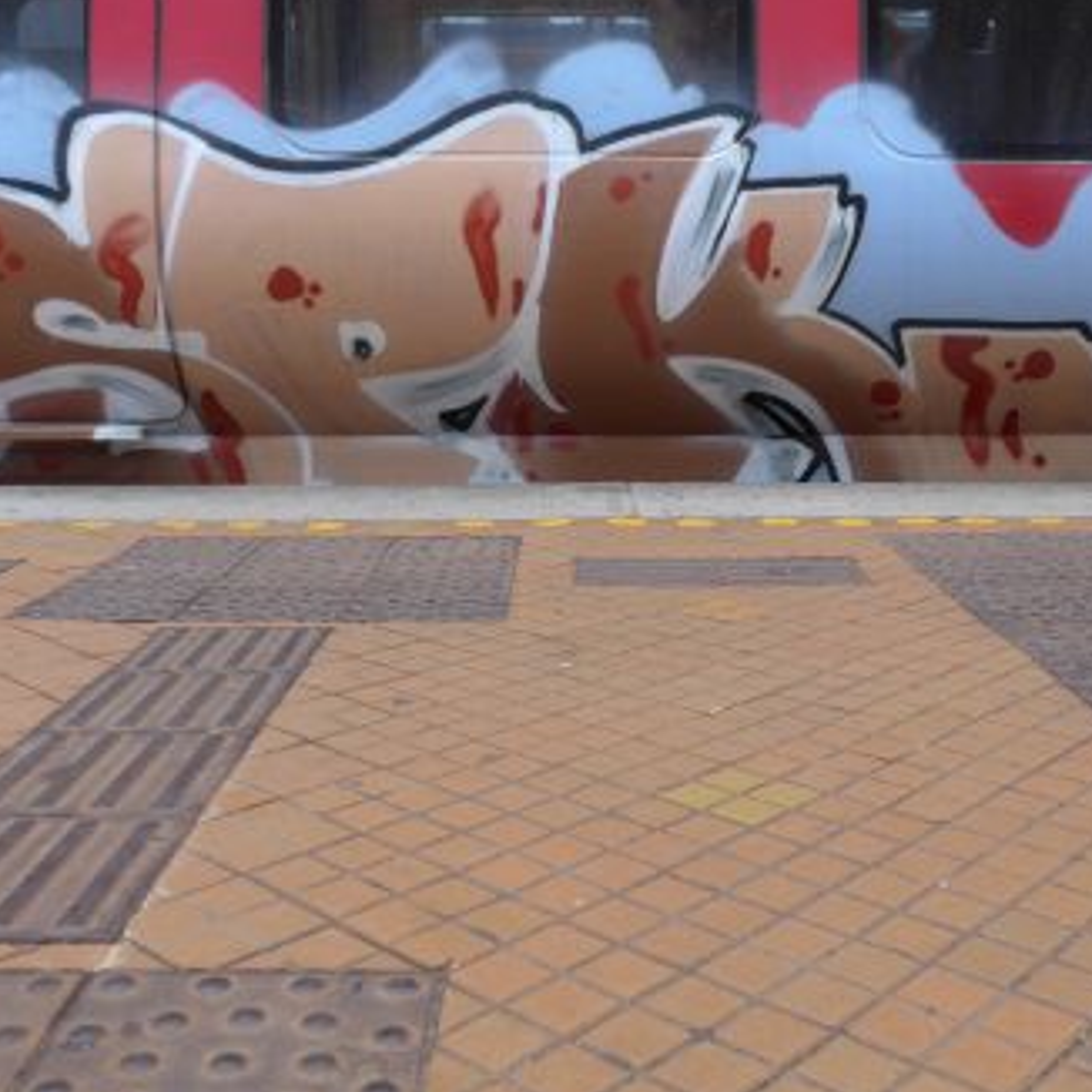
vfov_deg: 43.8
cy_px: 497
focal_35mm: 38
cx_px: 610
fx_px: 1356
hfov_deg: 43.8
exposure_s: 1/60
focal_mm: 6
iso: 125
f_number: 2
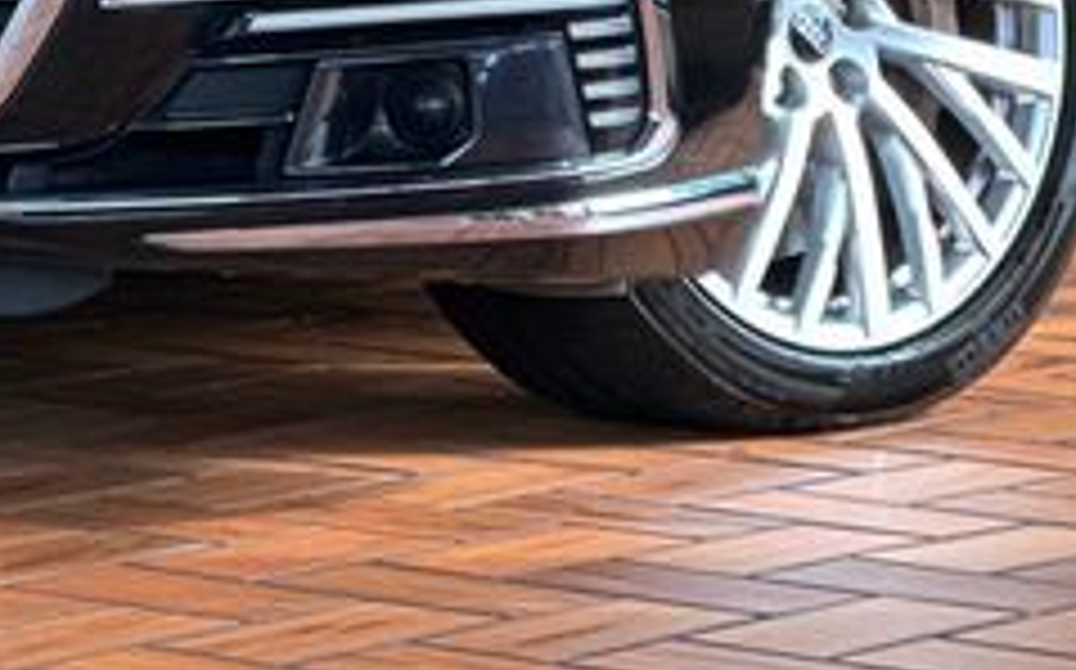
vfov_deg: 5.9
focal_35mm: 219
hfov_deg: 9.5
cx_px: 95
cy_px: -274
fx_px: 6418
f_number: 2.8
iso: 200
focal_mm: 9
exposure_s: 1/120
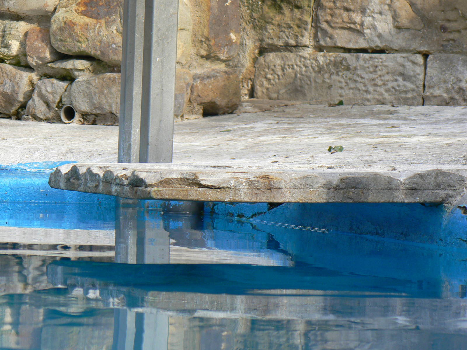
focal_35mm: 147
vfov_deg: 10.1
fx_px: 1983
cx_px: 234
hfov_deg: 13.4
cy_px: 175
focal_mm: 24.6
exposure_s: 1/160
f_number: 5.6
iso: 80
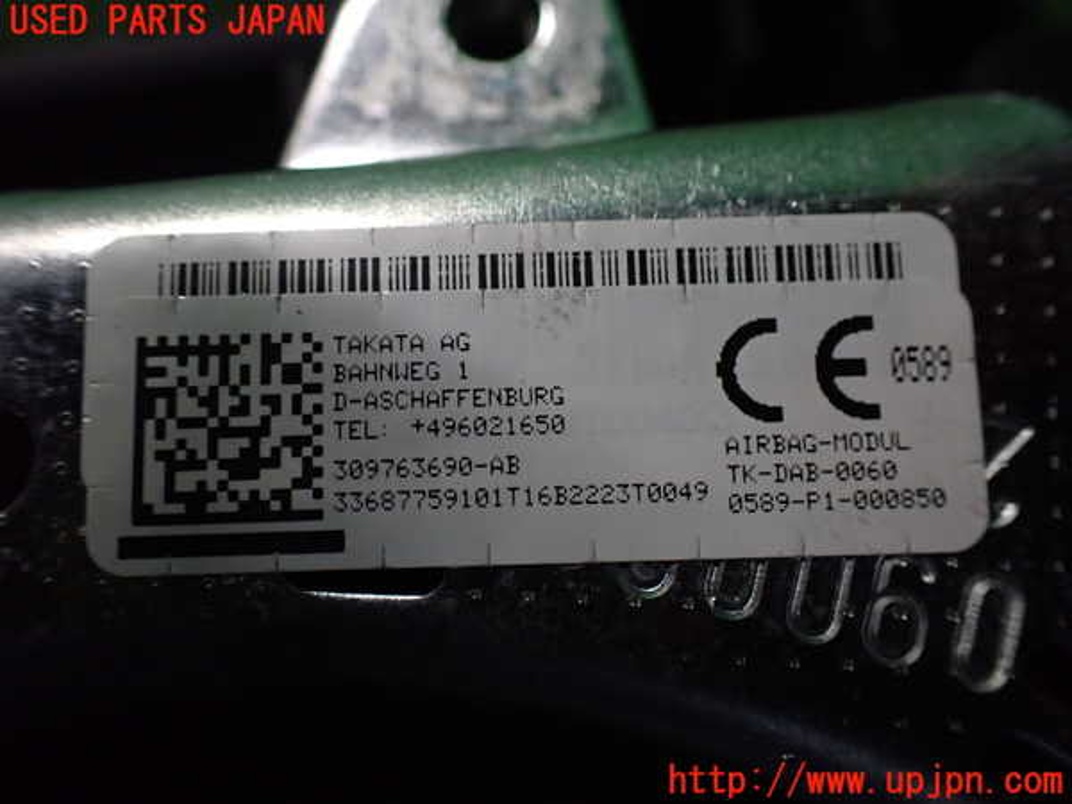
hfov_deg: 60.0
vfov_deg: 46.8
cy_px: 402
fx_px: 929
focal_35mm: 30
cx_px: 536
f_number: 2.3
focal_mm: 5.4
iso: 640
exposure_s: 1/125
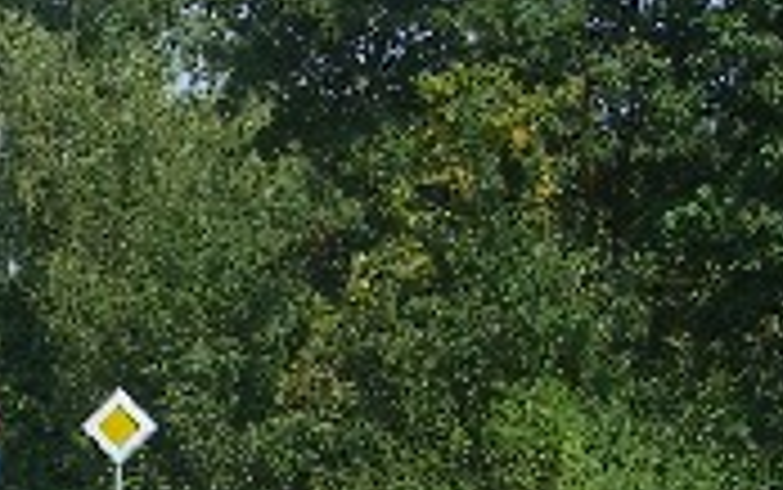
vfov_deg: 9.4
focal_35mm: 135
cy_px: 820
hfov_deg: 14.6
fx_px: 2883
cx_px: -308
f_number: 8
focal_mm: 7.9
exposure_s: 1/125
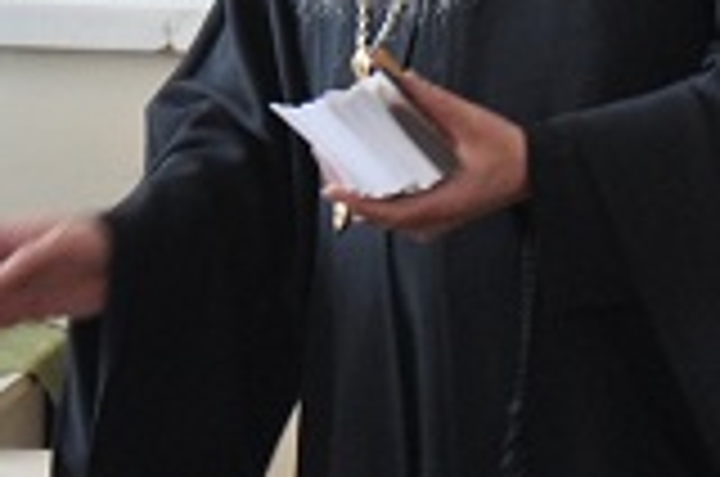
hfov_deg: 10.1
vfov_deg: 6.7
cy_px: 16
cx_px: 225
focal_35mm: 203
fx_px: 4052
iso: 640
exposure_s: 1/40
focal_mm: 24
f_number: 4.5
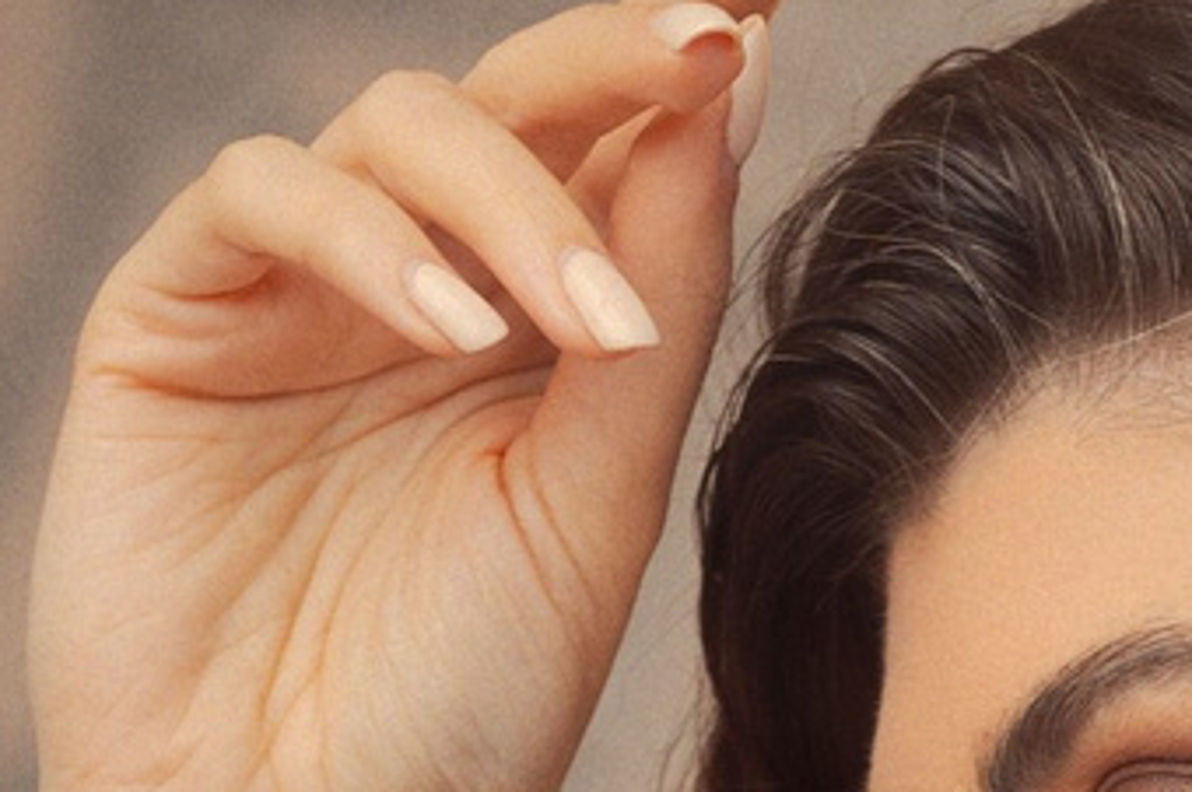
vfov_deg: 3.6
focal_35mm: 377
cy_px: 1891
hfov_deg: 5.4
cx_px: 1655
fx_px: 12471
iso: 125
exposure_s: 1/200
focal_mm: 50
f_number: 3.2
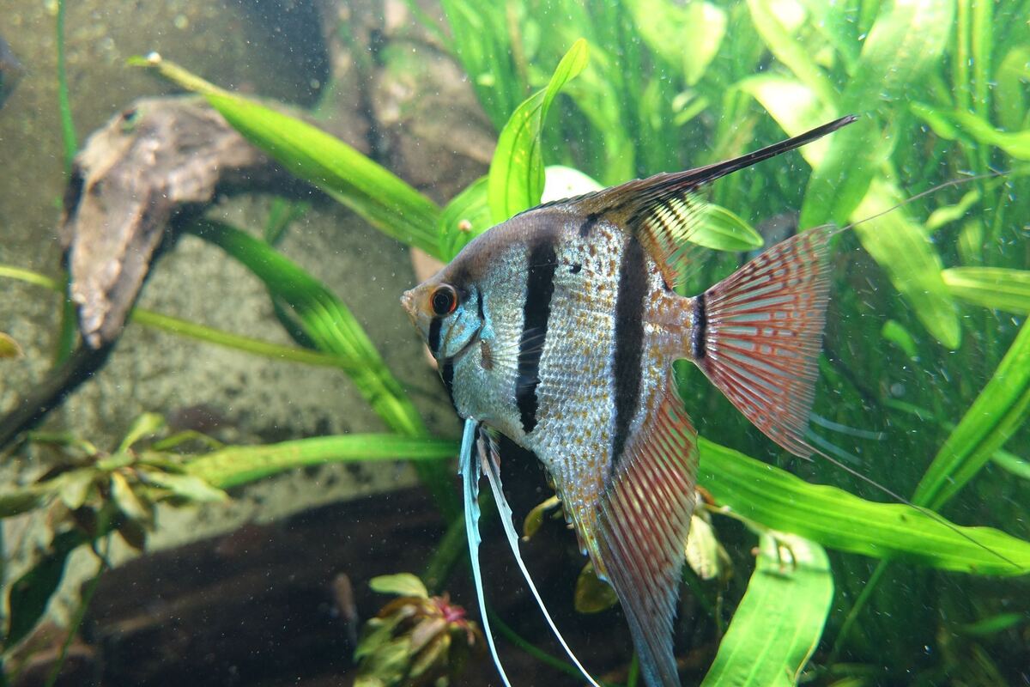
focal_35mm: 30
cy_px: 344
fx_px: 858
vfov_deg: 43.6
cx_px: 515
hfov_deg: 61.9
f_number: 2.8
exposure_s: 1/25
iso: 400
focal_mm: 11.12
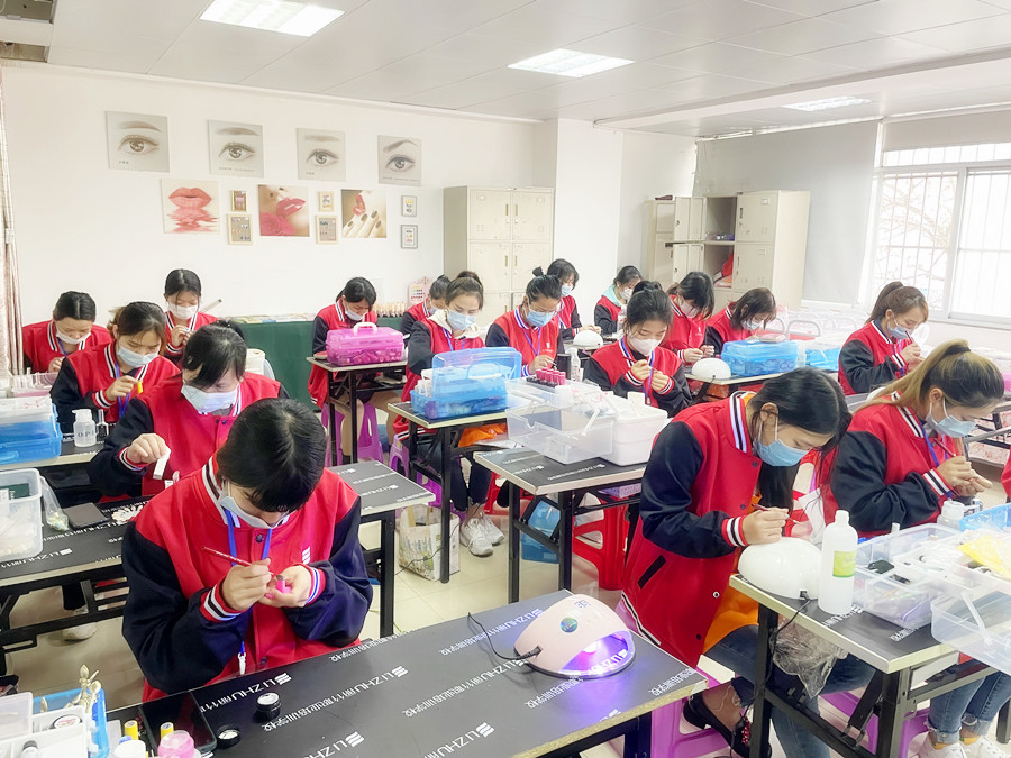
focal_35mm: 26
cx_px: 506
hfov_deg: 67.3
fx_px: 759
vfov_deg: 53.1
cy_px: 379
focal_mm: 4.2
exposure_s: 1/57
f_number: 1.6
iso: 160
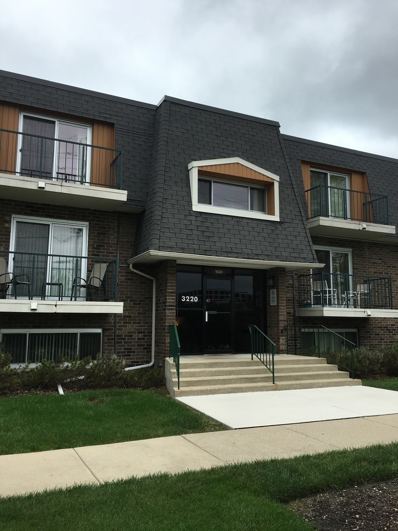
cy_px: 266
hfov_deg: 48.2
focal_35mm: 29
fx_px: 445
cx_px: 199
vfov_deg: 61.7
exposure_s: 1/635
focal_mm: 4.15
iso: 25
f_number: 2.2
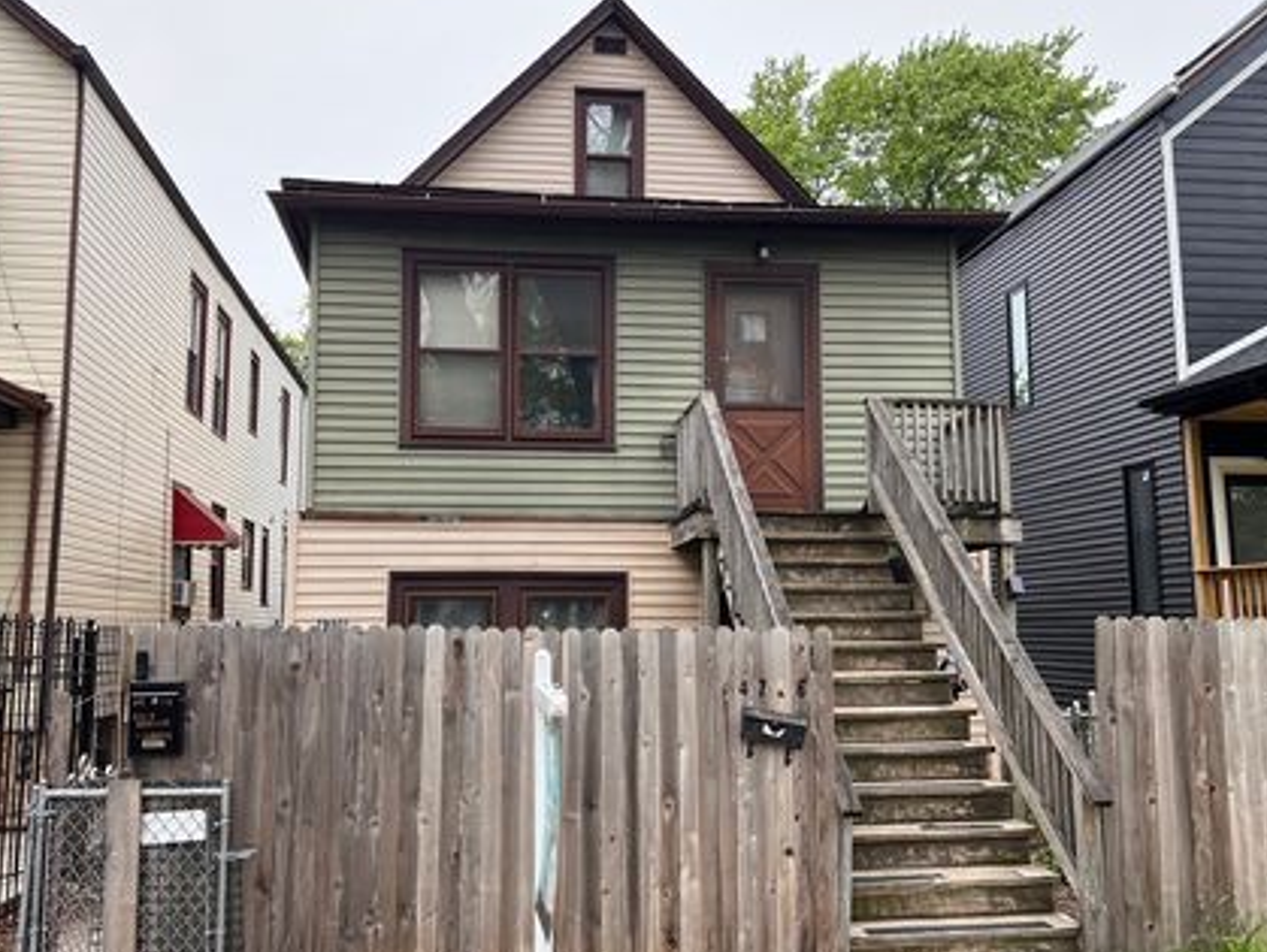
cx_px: 593
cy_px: 476
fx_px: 1136
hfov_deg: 58.3
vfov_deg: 45.5
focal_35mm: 31
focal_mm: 5.7
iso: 50
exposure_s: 1/1361
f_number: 1.5
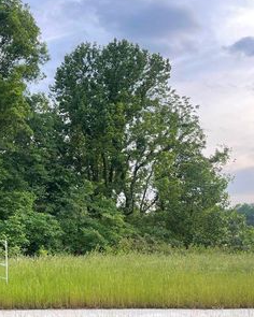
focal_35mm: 43
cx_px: 24
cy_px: 177
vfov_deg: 42.8
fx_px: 404
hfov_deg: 33.0
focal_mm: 5.1
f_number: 1.6
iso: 32
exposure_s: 1/427
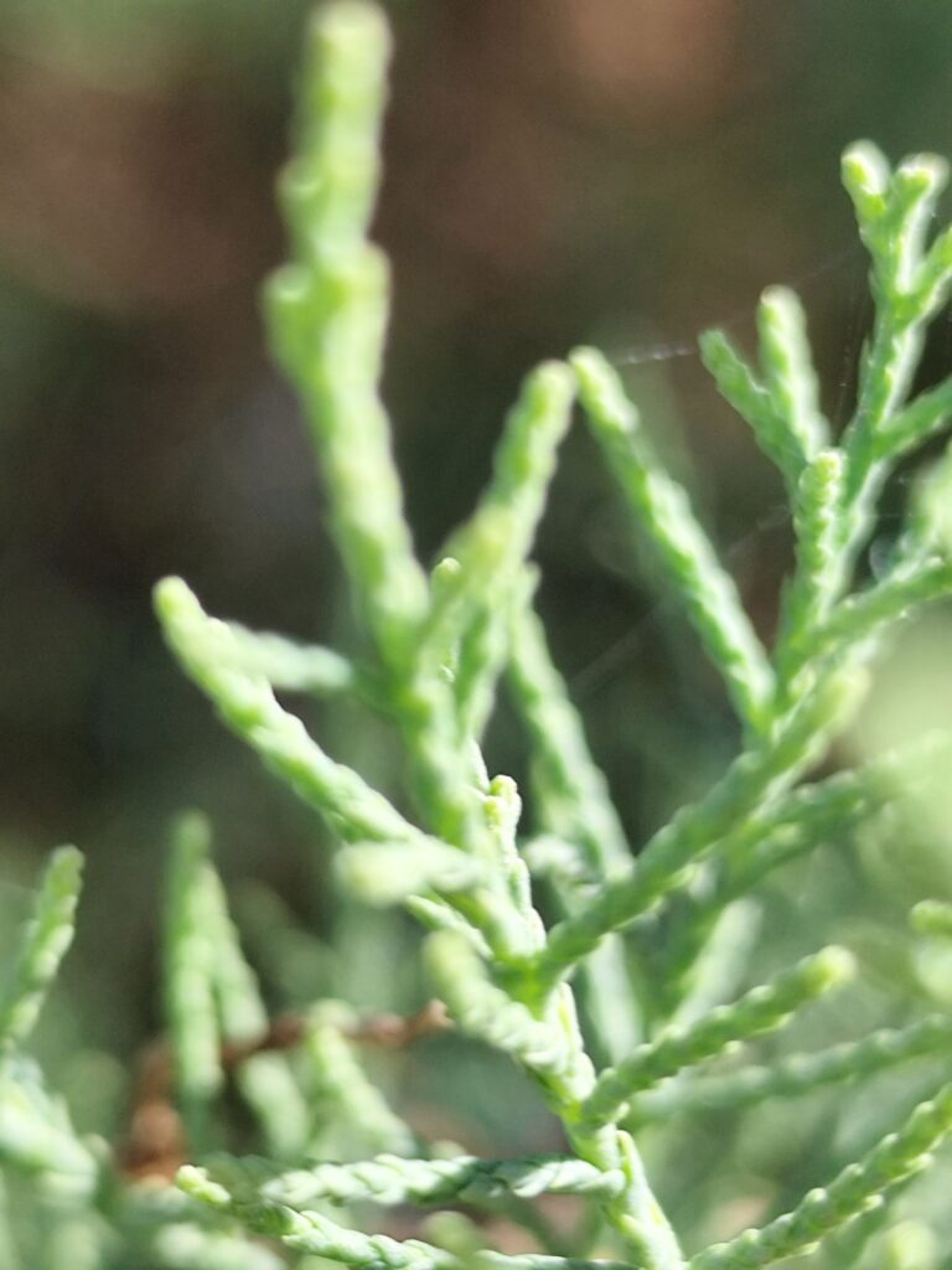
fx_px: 3410
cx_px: 476
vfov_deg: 21.1
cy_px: 635
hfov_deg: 15.9
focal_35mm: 93
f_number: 1.65
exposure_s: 1/417
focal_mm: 6.19
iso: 50
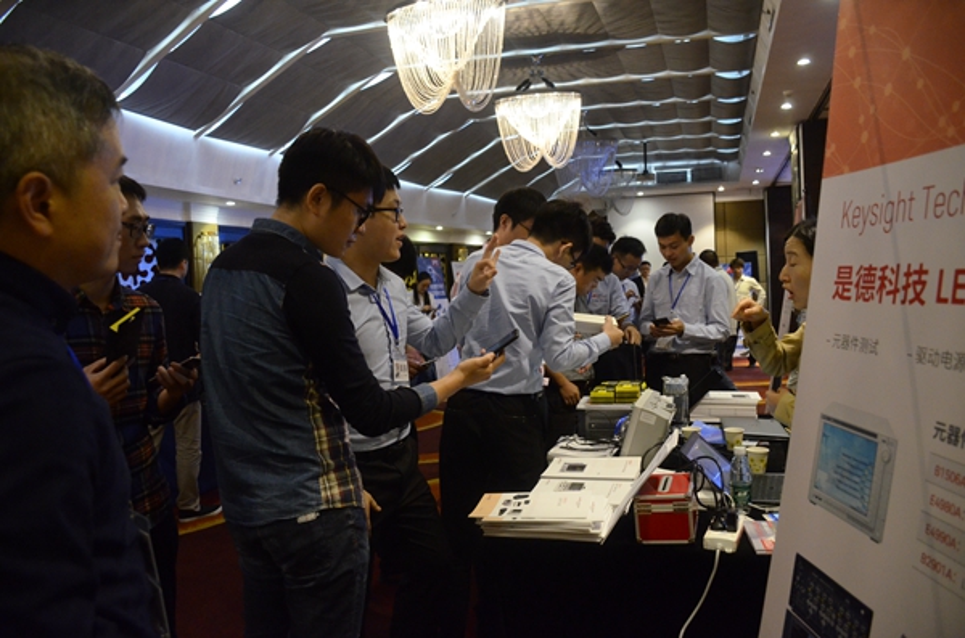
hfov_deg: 67.5
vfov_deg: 47.7
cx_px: 482
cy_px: 319
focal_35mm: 27
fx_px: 722
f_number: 3.5
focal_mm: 18
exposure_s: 1/100
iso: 3200
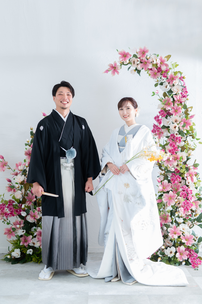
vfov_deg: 39.6
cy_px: 152
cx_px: 101
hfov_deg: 27.0
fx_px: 421
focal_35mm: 50
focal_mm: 50
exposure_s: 1/160
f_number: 2
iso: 500
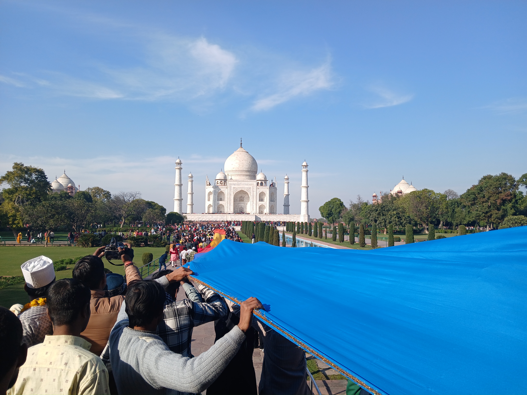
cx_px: 264
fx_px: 396
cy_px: 198
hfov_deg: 67.3
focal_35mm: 26
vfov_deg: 53.1
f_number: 1.8
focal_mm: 3.98
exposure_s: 1/556
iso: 20
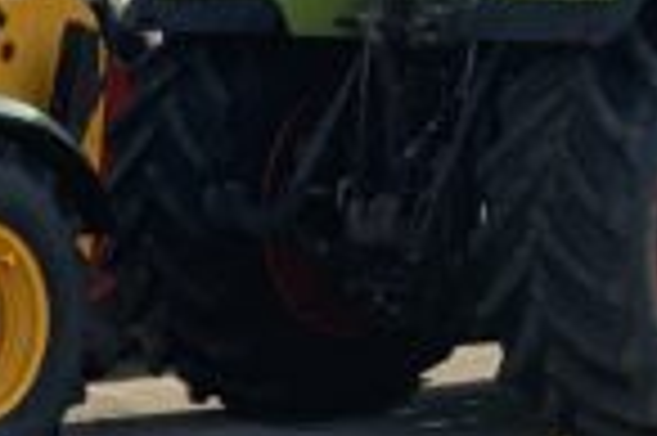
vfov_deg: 6.3
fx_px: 3865
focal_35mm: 212
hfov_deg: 9.6
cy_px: 841
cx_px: -27
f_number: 1.8
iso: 16
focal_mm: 3
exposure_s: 1/816
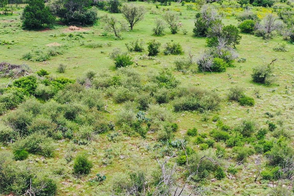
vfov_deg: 22.4
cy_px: 143
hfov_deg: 33.2
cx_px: 191
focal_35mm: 60
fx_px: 490
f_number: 5.6
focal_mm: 10.26
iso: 100
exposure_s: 1/320
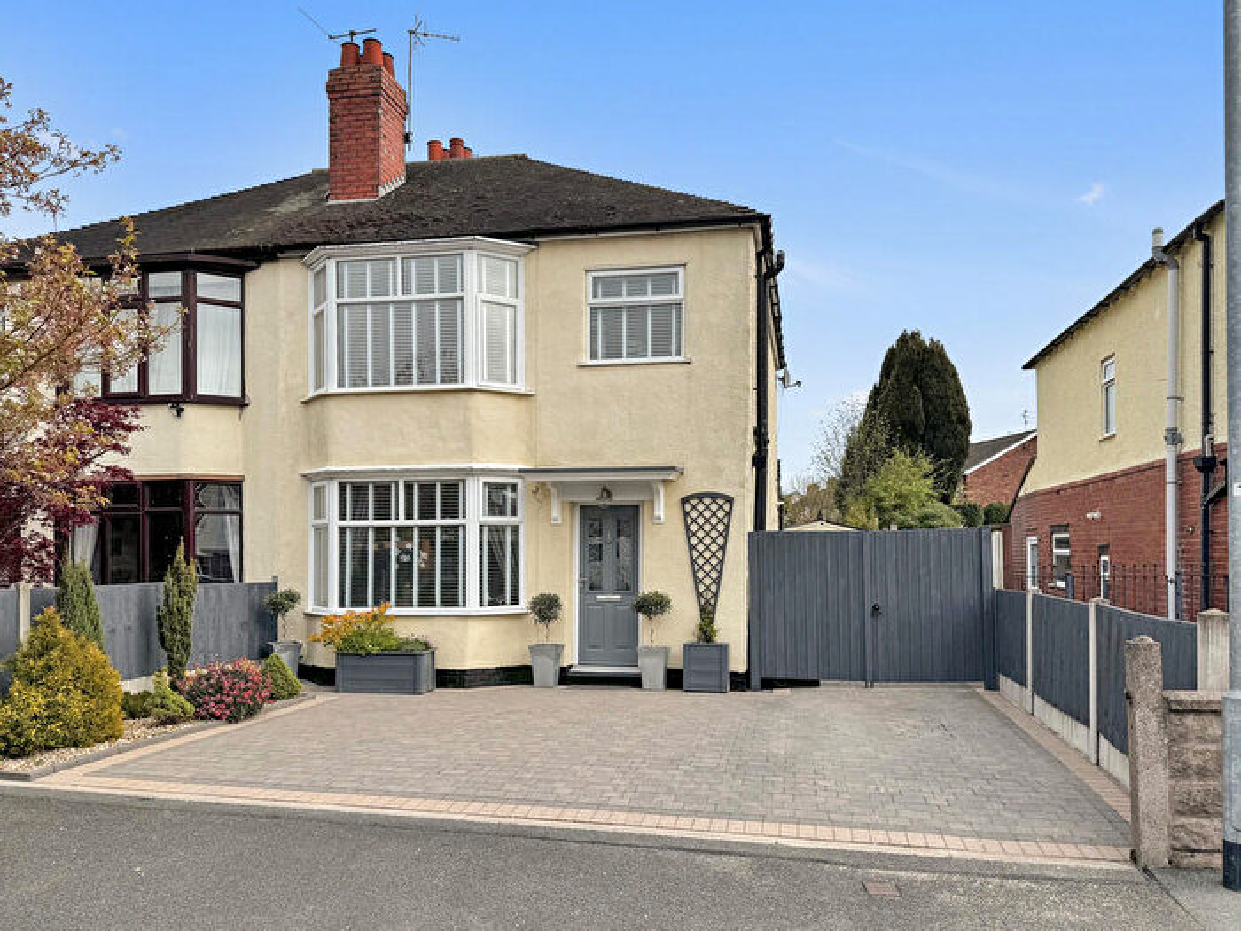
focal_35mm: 24
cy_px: 466
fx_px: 860
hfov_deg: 71.6
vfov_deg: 56.8
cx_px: 620
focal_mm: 6.76
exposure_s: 1/4950
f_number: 1.78
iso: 80
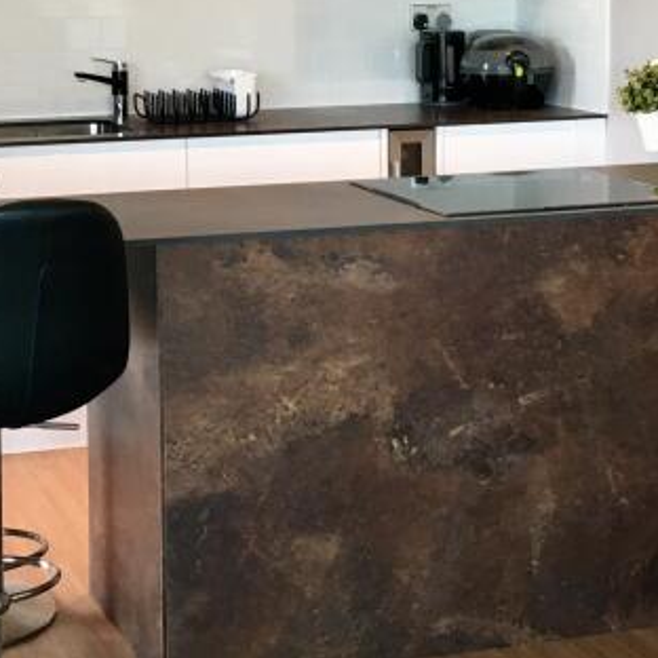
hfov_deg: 20.5
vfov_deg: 20.3
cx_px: 190
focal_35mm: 84
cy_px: 86
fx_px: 1806
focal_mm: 4.15
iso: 125
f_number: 2.2
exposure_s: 1/33
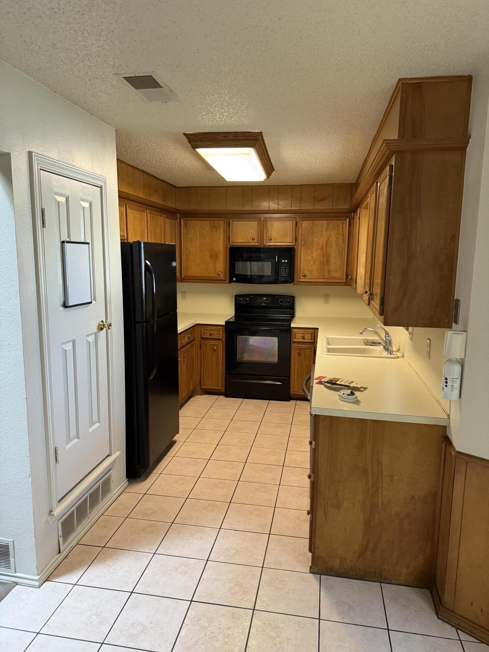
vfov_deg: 71.6
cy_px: 326
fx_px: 452
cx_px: 244
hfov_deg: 56.8
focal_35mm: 24
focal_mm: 6.76
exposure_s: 1/60
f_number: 1.78
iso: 320
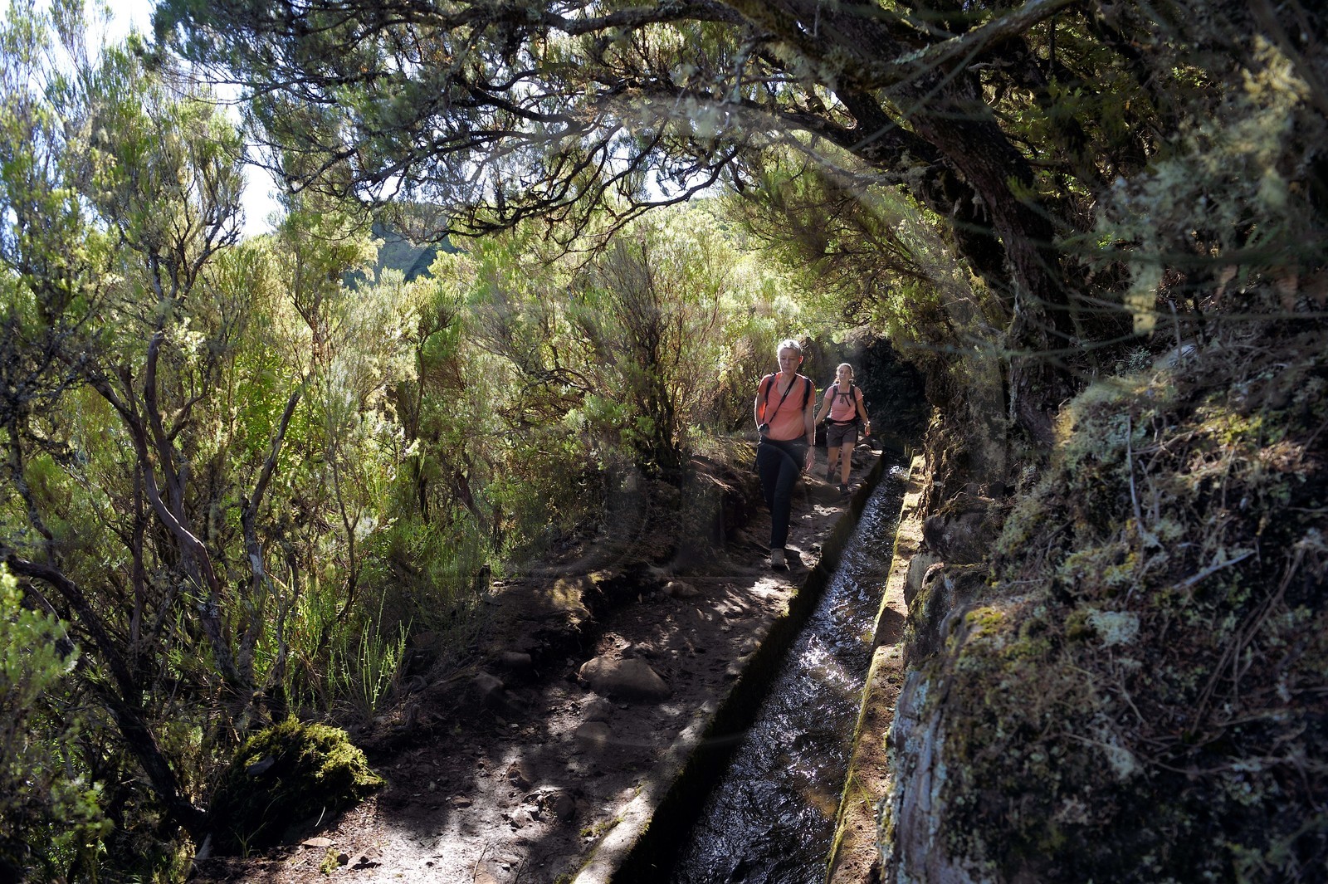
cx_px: 664
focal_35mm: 26
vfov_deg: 49.5
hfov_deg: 69.4
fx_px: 959
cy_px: 442
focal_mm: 26
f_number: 6.3
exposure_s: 1/250
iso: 400
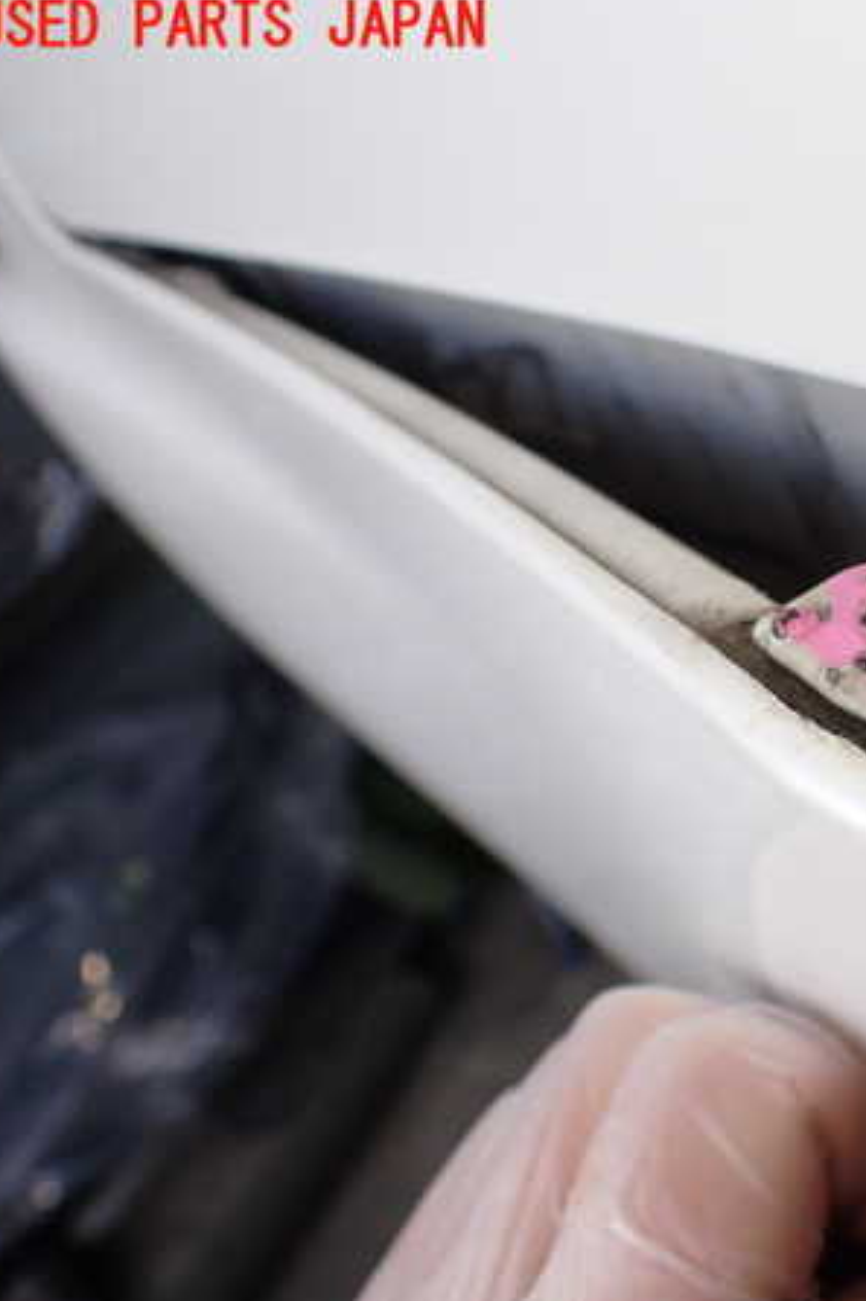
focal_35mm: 42
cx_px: 831
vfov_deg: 46.4
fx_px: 1517
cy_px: 648
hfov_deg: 30.0
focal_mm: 5.4
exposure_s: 1/160
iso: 100
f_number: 2.3
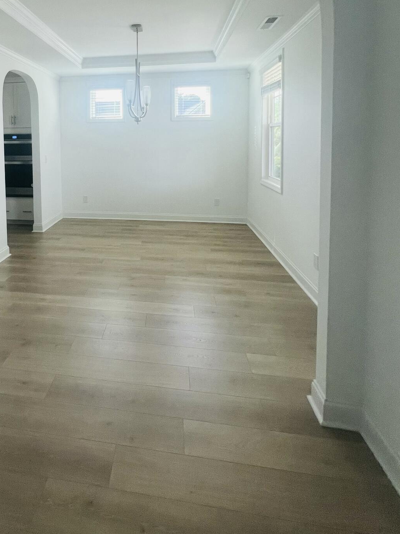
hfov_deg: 66.2
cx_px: 122
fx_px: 293
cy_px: 157
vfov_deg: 80.3
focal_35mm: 19
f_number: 1.8
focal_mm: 1.57
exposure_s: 1/120
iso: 125
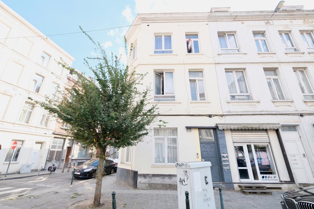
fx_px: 131
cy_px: 104
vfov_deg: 77.3
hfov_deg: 100.4
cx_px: 157
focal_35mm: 15
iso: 320
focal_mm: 10
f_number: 6.4
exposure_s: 1/150
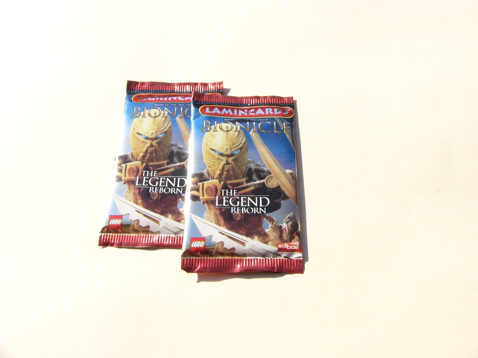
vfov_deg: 40.7
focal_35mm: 35
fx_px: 483
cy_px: 179
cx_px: 239
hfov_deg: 52.6
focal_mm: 4.6
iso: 100
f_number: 8
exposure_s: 1/200
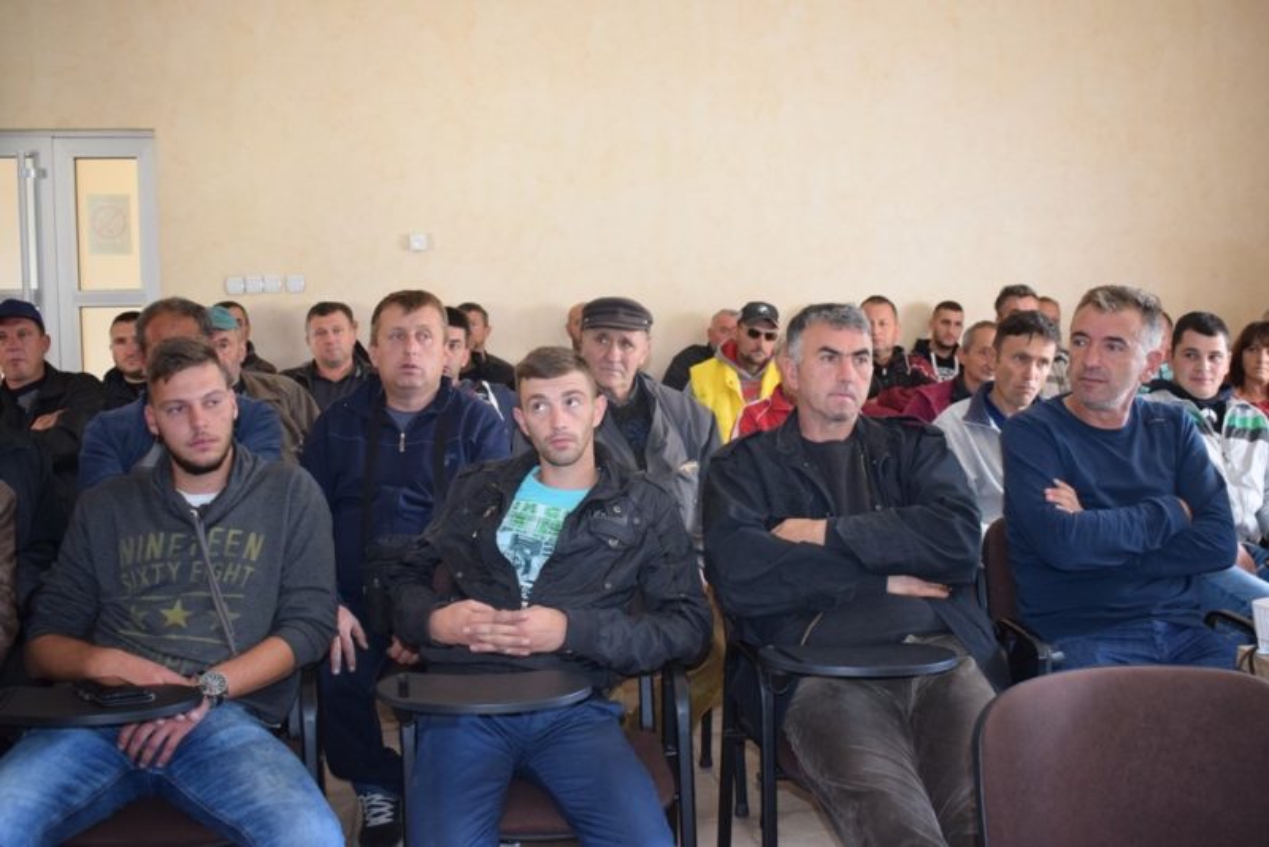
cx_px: 634
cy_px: 424
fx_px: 1322
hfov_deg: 51.3
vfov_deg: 35.5
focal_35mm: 38
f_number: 4
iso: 1250
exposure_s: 1/60
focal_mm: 25
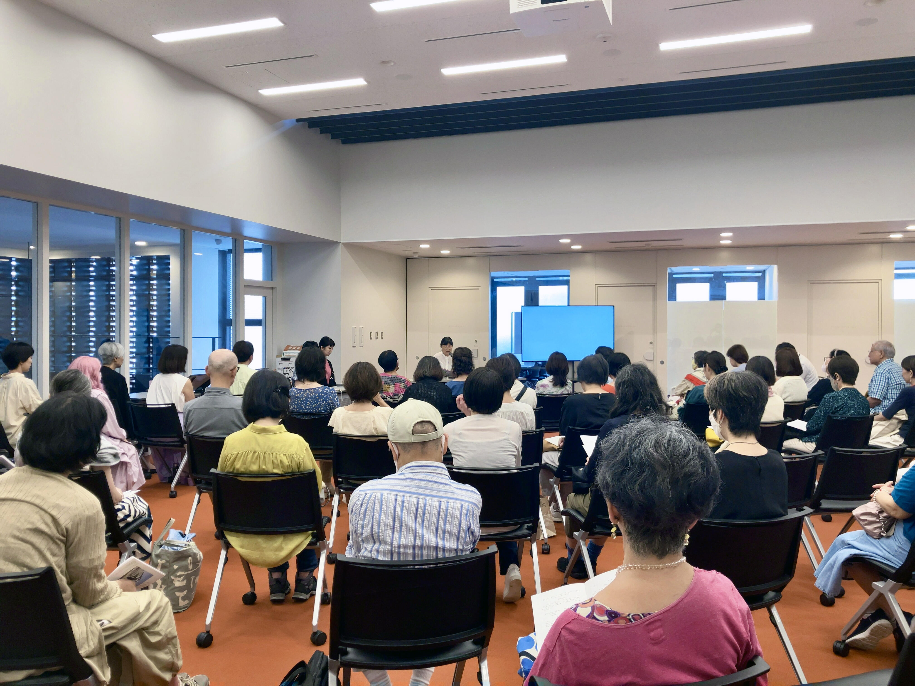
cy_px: 343
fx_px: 740
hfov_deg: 63.4
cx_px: 458
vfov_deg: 49.7
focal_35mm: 28
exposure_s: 1/50
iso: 50
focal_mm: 4
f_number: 1.8
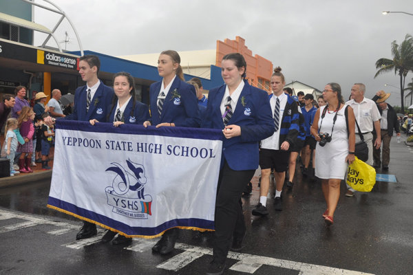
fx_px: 379
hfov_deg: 57.2
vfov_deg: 40.0
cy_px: 138
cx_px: 206
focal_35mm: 33
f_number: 8
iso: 200
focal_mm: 22
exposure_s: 1/200
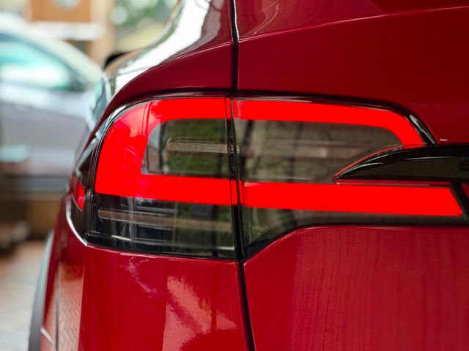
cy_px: 176
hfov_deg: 25.3
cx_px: 234
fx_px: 1043
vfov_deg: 19.1
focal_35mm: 77
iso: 125
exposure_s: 1/120
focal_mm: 9
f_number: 2.8
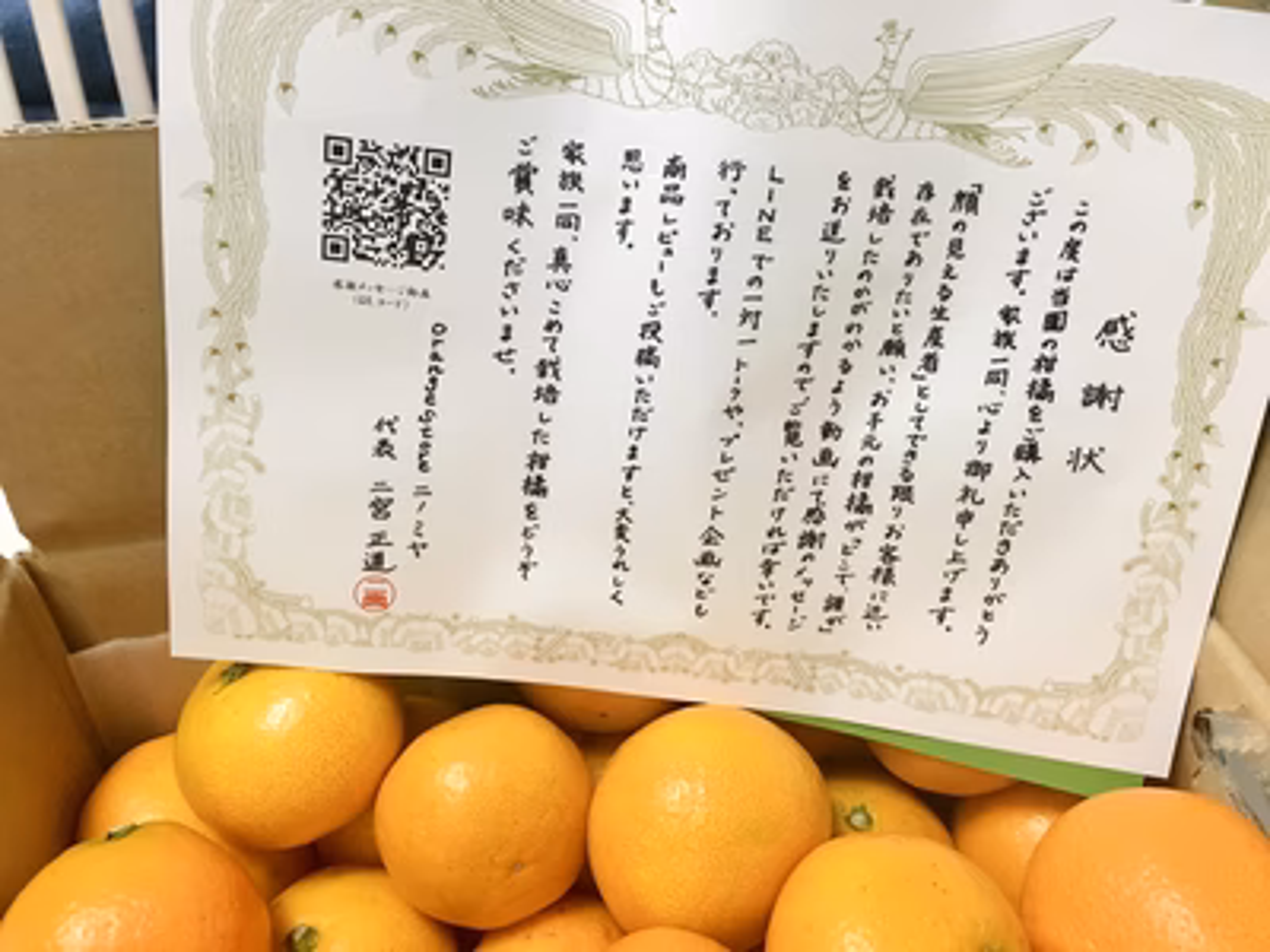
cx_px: 635
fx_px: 1064
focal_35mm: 29
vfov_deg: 48.2
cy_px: 476
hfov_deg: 61.7
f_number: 2.2
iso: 160
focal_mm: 4.15
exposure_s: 1/30
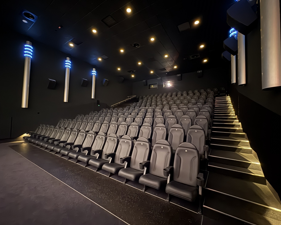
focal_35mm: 15
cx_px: 133
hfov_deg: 96.7
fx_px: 125
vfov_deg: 84.0
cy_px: 113
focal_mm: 2.22
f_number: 2.2
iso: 3200
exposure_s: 1/7
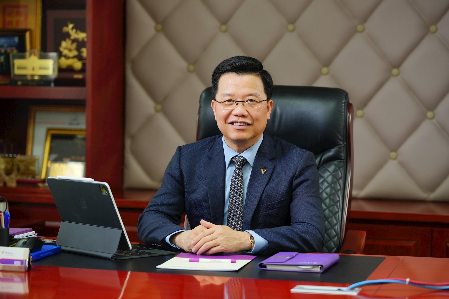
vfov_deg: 12.5
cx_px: 224
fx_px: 1372
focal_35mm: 110
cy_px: 150
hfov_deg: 18.6
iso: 640
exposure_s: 1/100
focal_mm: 110
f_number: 3.5
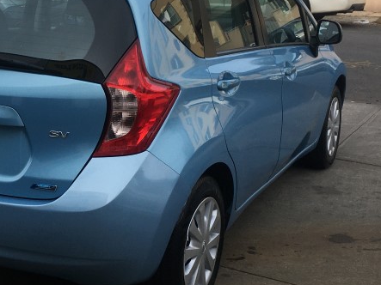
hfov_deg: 28.3
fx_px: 737
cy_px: 104
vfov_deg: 21.9
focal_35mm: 67
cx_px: 68
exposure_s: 1/793
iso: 25
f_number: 2.2
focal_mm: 4.15
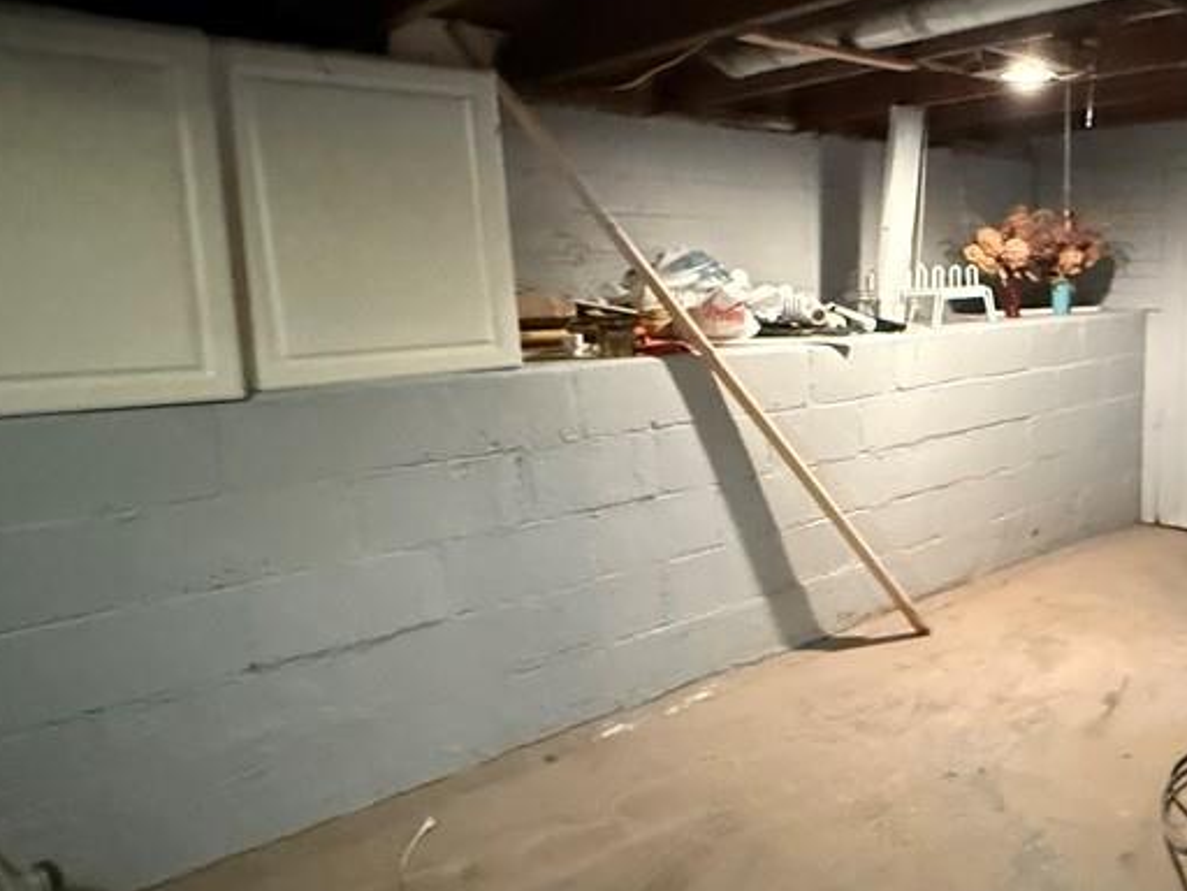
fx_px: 960
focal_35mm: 28
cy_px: 408
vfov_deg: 49.7
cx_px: 948
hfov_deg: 58.6
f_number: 2.2
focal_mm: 2.22
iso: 1250
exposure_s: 1/40
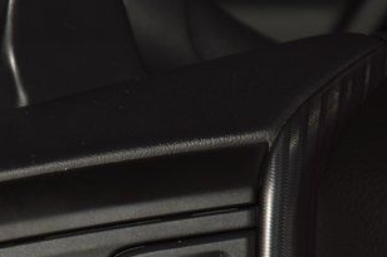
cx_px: 97
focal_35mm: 349
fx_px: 3750
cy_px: 305
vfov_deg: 3.9
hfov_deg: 5.9
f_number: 8
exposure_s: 1/125
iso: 100
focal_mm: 70
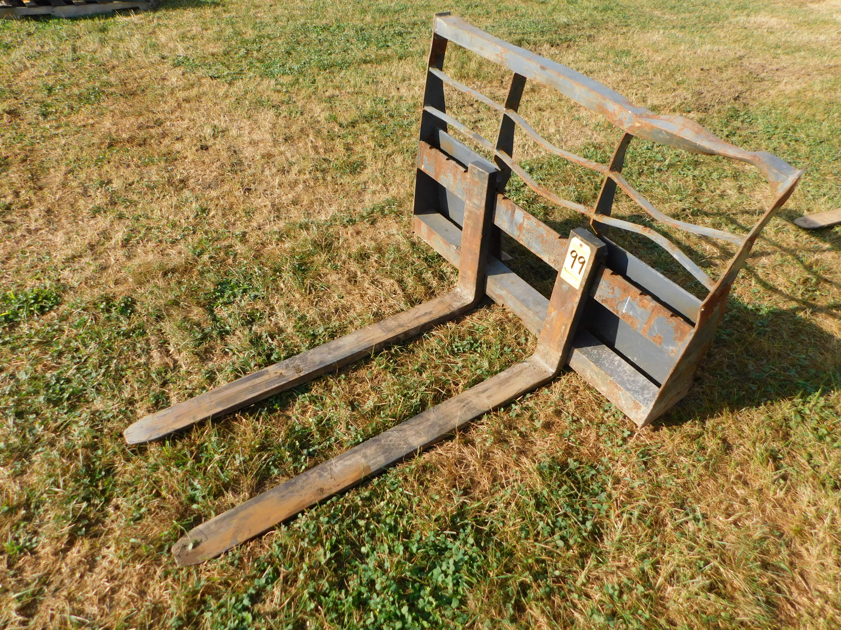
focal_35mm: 23
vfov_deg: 58.9
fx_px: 559
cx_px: 420
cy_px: 315
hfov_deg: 73.9
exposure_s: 1/800
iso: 125
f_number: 3
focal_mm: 4
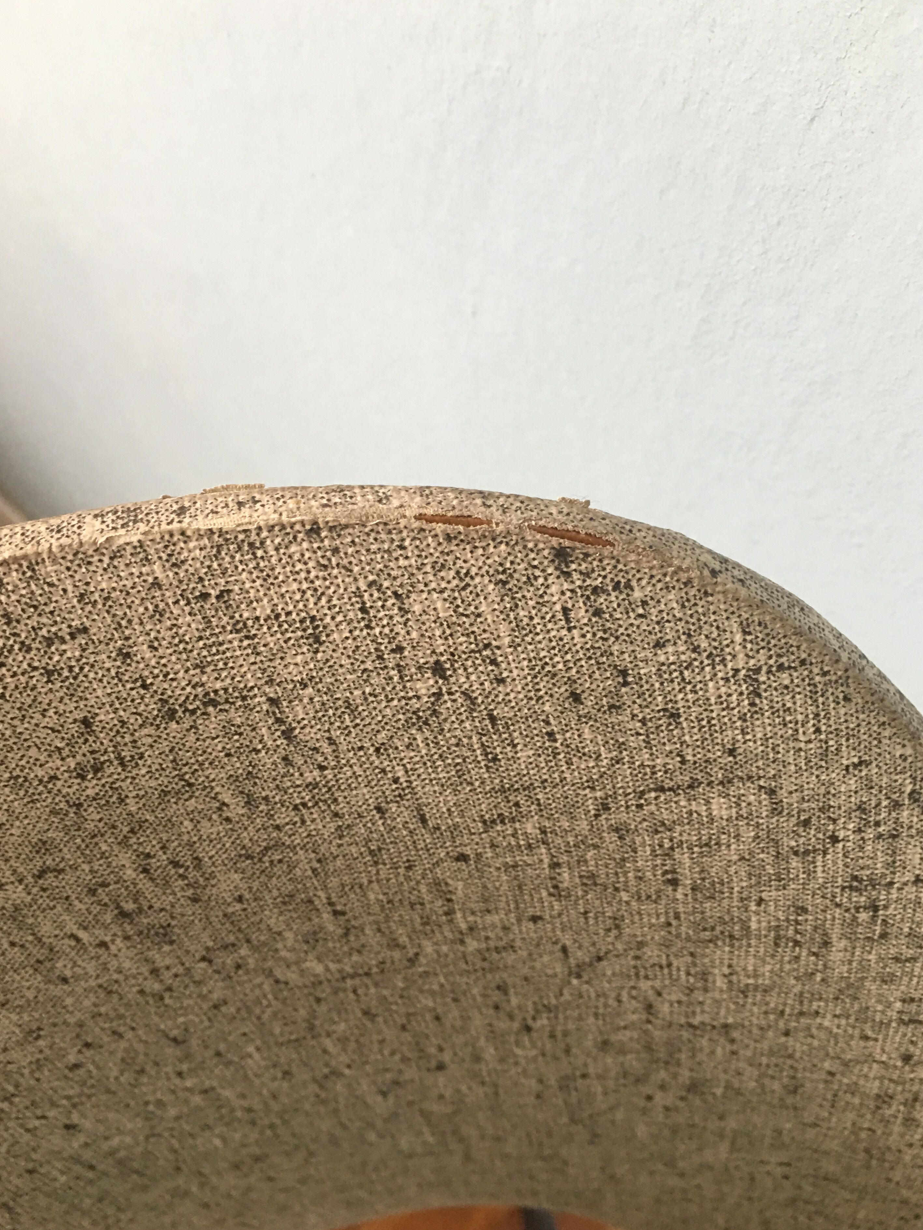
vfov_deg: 58.4
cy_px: 613
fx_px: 1102
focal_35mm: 31
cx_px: 467
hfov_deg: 45.4
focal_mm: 4.15
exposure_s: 1/17
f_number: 2.2
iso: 64
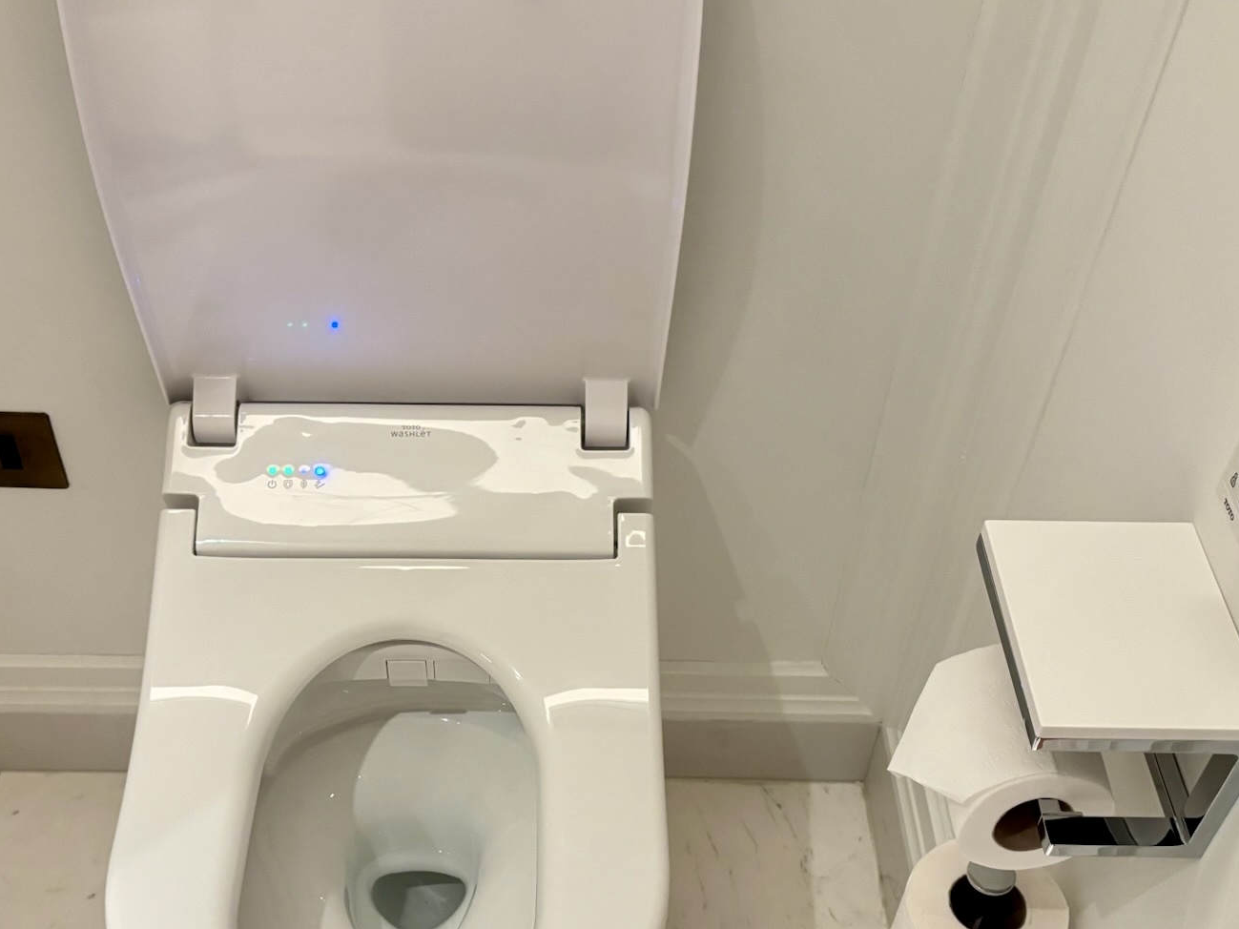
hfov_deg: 45.6
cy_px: 594
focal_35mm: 41
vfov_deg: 34.9
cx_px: 516
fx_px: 1467
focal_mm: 5.96
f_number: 1.6
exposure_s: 1/40
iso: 500
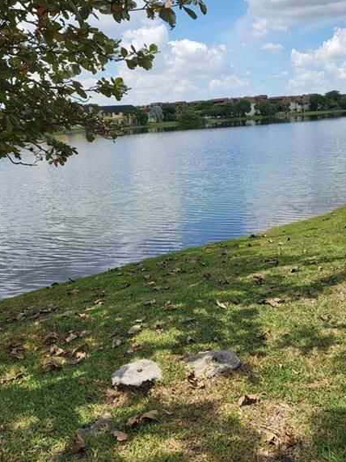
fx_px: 467
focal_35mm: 35
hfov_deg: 40.4
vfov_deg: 52.4
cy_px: 197
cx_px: 214
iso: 50
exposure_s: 1/2782
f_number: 1.8
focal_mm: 4.25
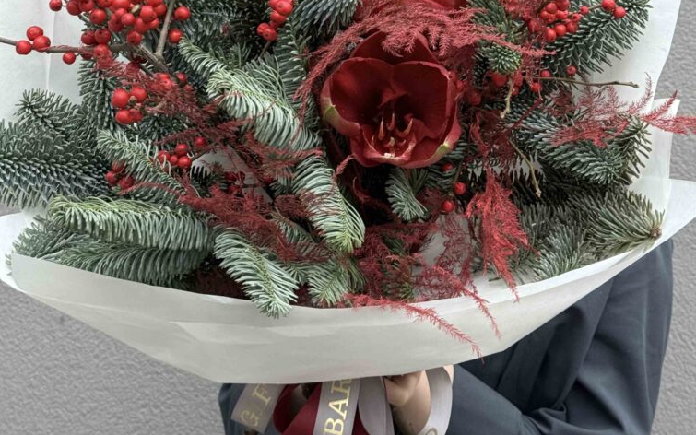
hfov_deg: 29.8
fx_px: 1309
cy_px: -23
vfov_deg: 18.3
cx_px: 349
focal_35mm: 69
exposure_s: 1/60
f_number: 1.8
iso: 160
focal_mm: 6.8
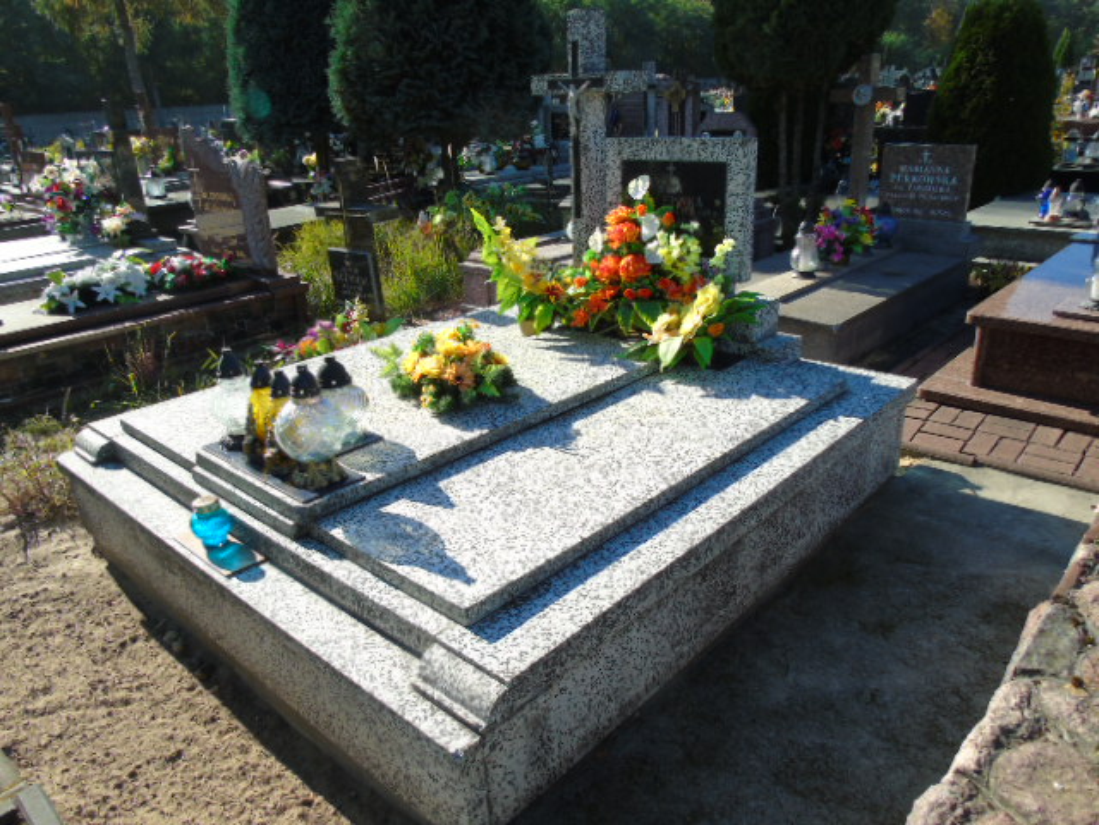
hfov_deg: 69.4
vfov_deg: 54.9
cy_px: 412
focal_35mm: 25
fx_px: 794
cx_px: 550
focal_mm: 4.4
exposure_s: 1/500
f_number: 3.4
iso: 80
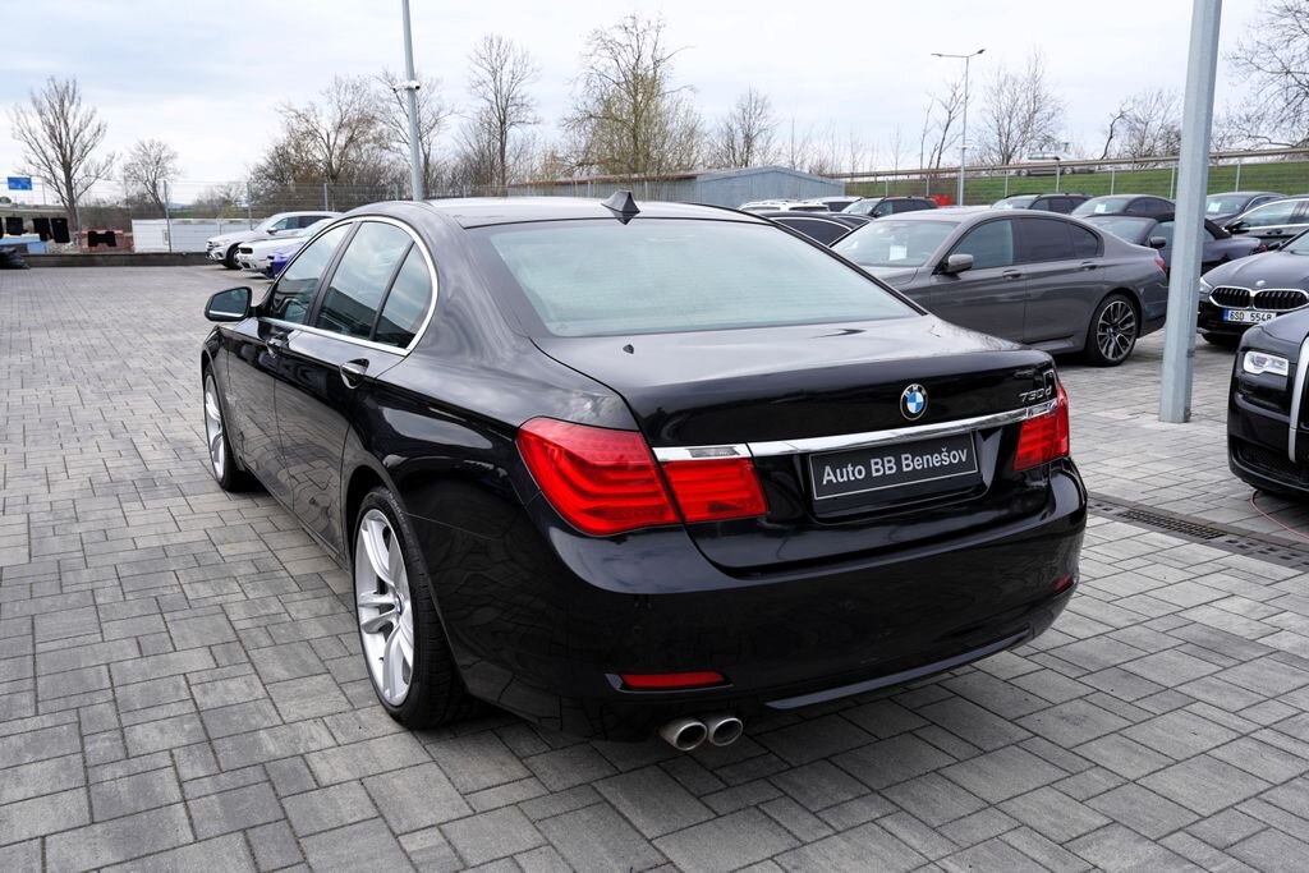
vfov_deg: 45.0
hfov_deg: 63.7
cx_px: 654
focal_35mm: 29
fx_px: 1055
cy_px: 436
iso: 100
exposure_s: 1/160
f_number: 6.3
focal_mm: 29
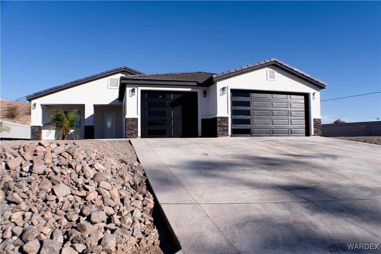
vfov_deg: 43.6
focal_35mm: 30
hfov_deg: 61.9
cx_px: 190
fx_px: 317
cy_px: 127
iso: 100
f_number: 4.5
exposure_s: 1/2000
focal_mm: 30
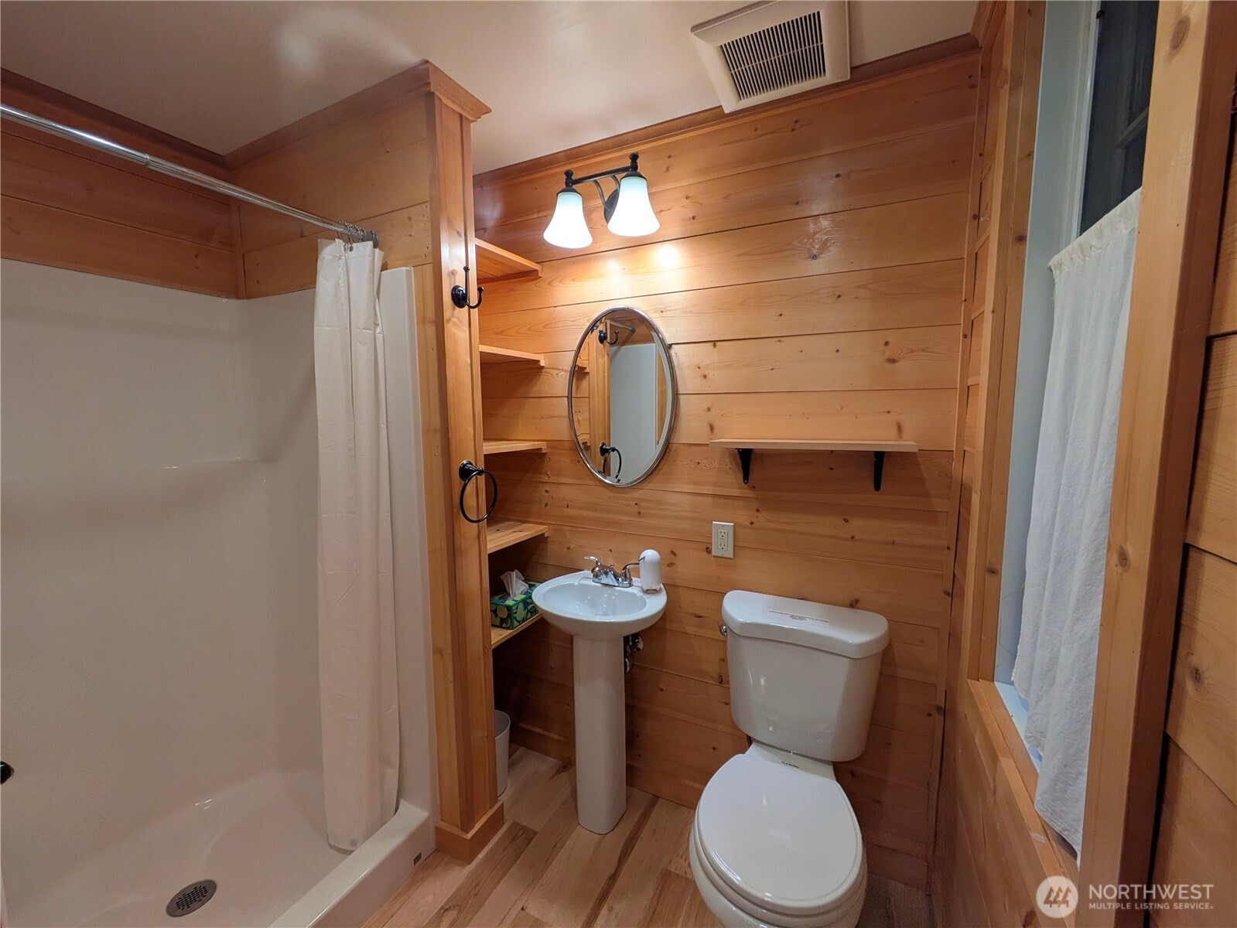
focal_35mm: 14
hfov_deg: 102.1
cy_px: 464
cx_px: 618
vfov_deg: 85.7
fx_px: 500
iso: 66
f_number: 2.2
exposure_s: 1/60
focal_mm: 1.83
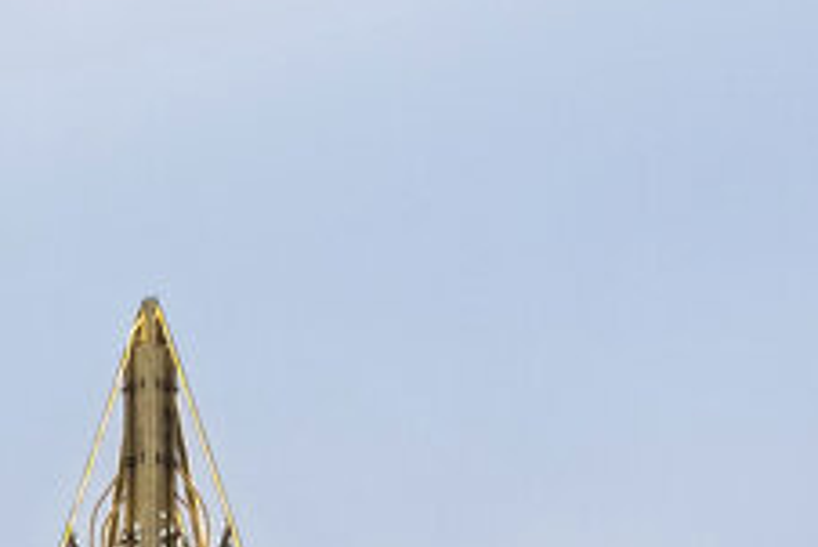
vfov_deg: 7.9
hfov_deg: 12.9
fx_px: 3615
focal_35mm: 159
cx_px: 199
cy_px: 1373
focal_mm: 20.1
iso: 400
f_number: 10
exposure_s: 1/280
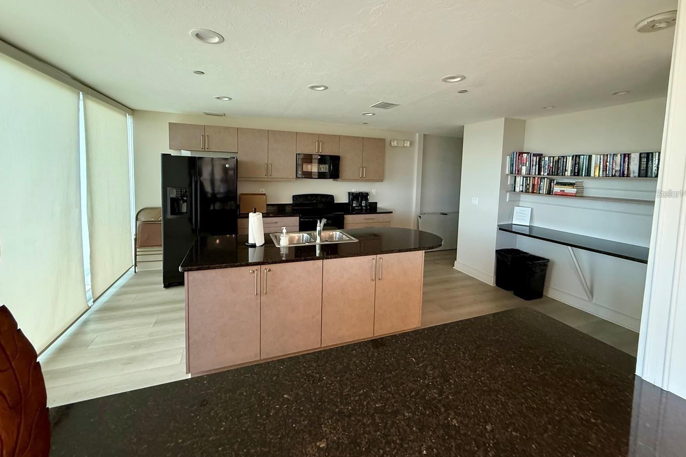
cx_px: 345
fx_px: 286
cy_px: 193
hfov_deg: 100.4
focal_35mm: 15
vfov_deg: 76.8
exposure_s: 1/67
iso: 400
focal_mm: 2.22
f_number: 2.2
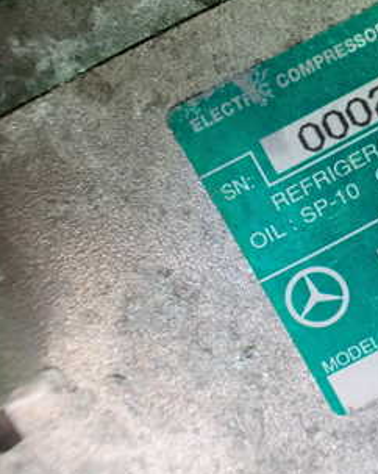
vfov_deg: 32.0
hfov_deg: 24.2
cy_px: 133
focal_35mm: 58
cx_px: 431
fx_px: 812
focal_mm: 5.4
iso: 800
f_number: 2.3
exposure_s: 1/80
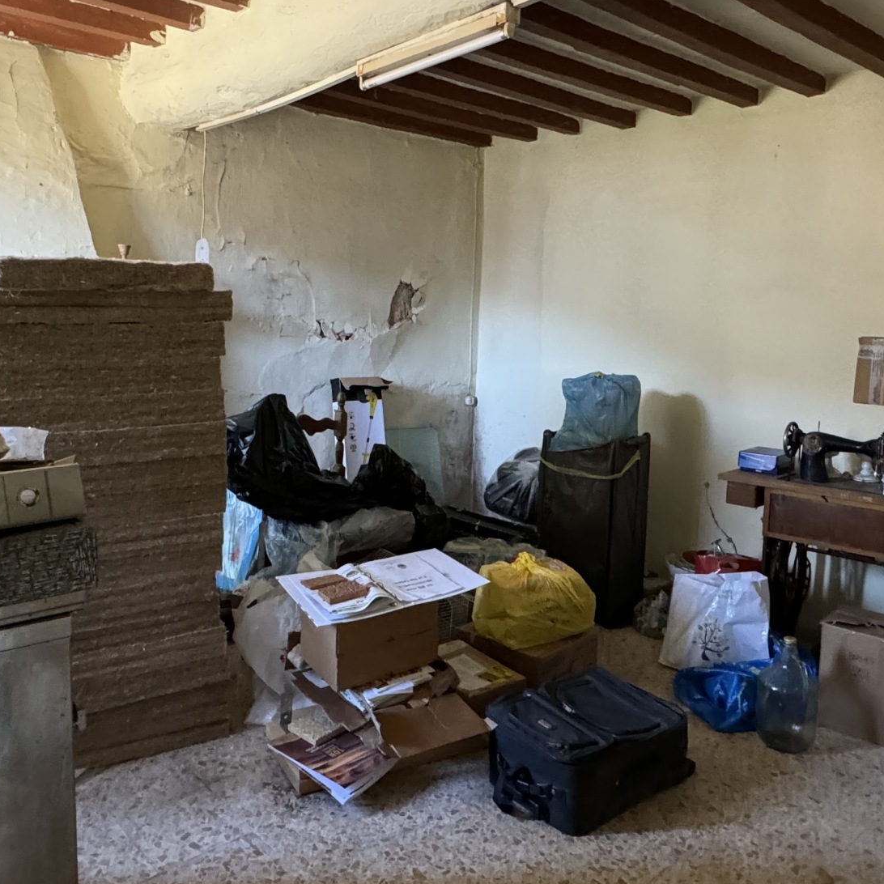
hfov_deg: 55.6
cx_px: 419
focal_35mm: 29
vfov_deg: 55.5
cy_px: 385
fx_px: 838
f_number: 2.2
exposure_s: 1/60
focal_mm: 2.22
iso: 800
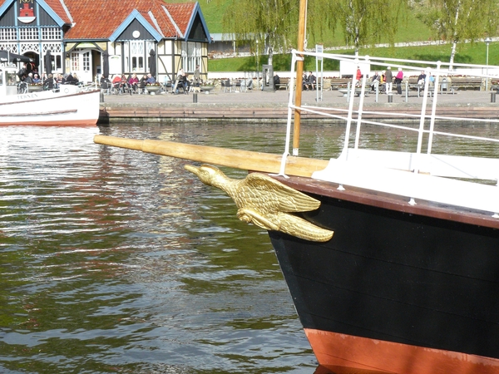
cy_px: 187
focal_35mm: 70
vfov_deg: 21.0
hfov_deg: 27.8
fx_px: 1009
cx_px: 250
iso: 200
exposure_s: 1/500
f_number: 5.6
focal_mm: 11.6
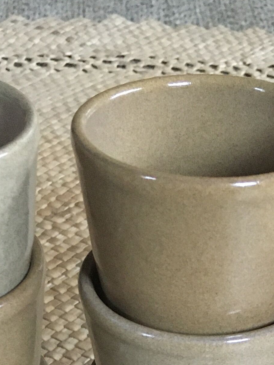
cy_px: 549
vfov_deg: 18.0
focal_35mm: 97
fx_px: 1024
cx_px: 200
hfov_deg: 15.2
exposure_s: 1/25
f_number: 2.2
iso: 200
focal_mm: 4.15
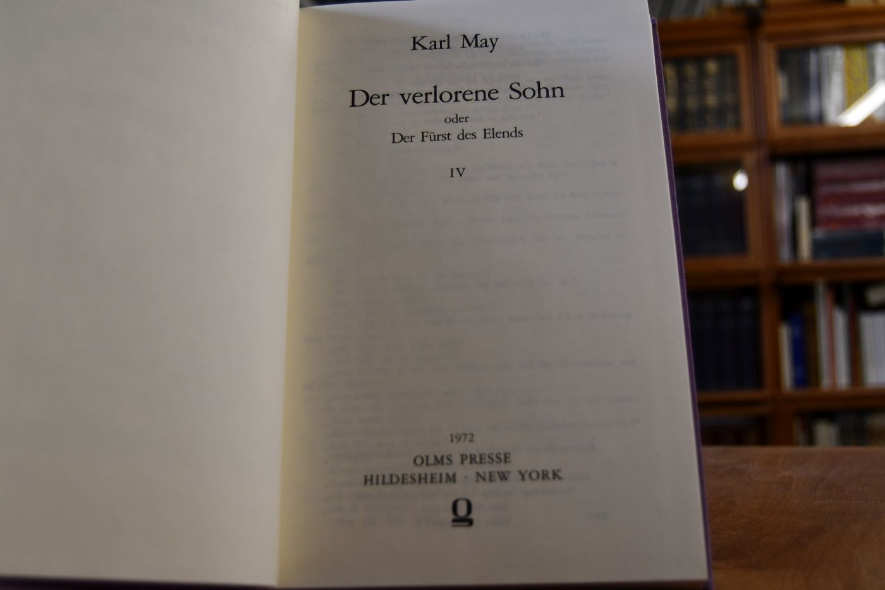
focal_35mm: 39
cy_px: 295
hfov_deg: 49.6
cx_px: 442
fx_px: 959
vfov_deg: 34.2
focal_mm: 26
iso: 800
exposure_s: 1/200
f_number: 4
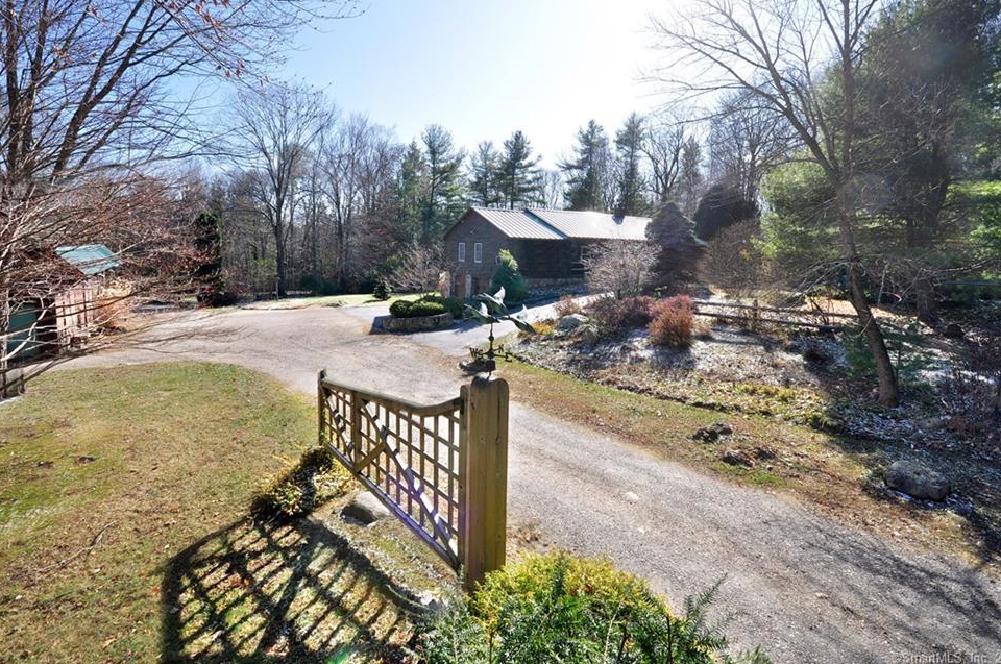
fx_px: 444
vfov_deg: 73.5
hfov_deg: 96.8
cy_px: 313
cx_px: 495
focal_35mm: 16
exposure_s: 1/250
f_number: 8
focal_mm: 10
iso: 400
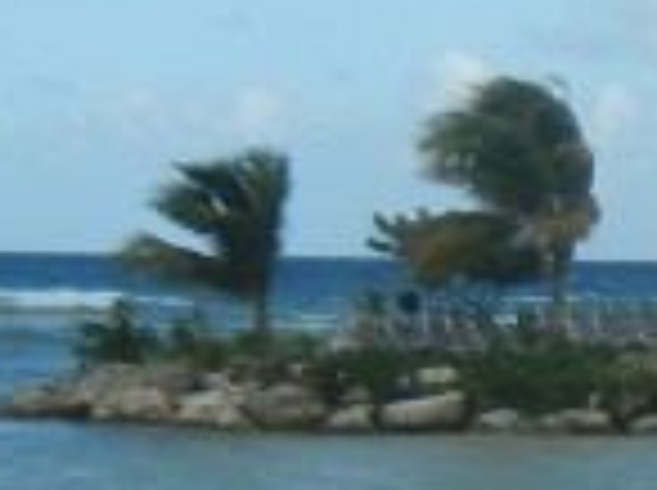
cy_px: 477
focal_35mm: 211
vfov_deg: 7.0
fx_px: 3998
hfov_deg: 9.1
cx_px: 1022
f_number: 7
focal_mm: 5.4
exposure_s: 1/324
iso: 160
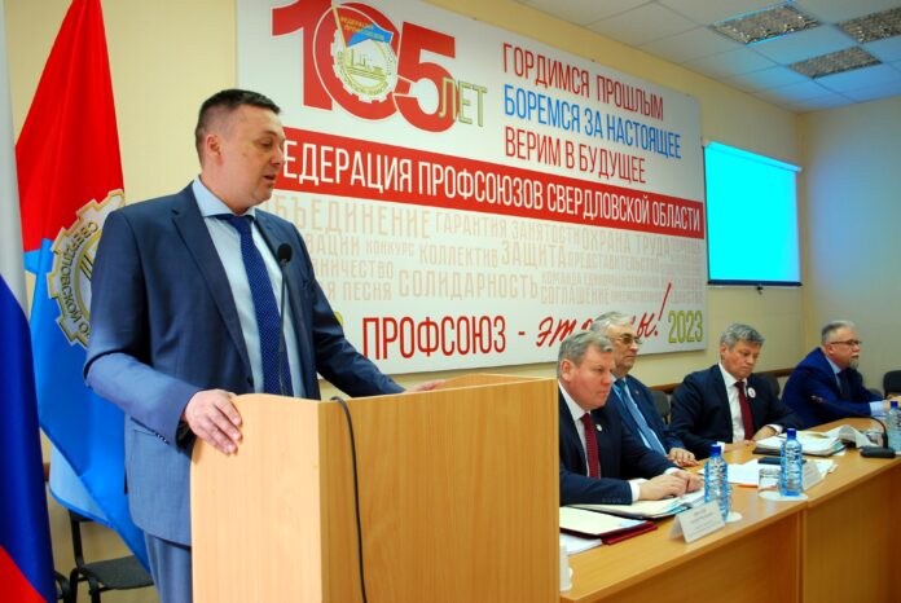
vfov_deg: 43.7
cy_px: 302
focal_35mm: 30
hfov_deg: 61.9
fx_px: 752
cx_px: 450
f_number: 3.8
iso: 400
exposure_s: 1/40
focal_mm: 20
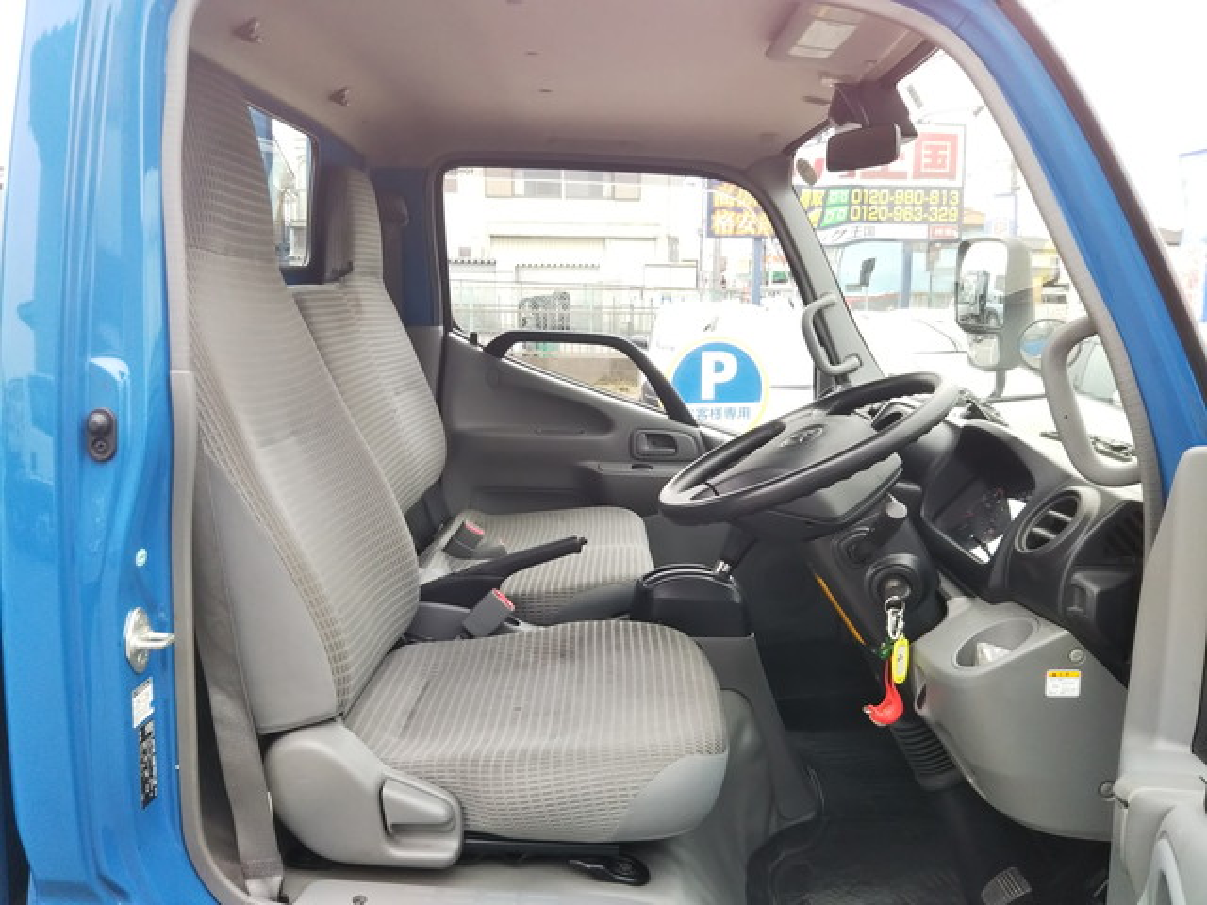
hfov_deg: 60.0
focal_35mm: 30
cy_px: 452
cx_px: 604
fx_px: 1046
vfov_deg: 46.8
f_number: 2.2
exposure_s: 1/120
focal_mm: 4
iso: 50
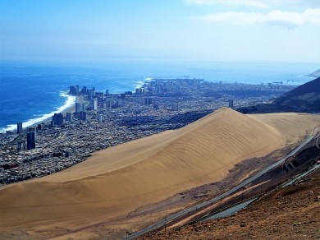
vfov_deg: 29.6
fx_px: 453
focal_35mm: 49
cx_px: 160
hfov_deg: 38.9
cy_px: 120
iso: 100
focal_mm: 8.99
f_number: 4.5
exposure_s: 1/1000
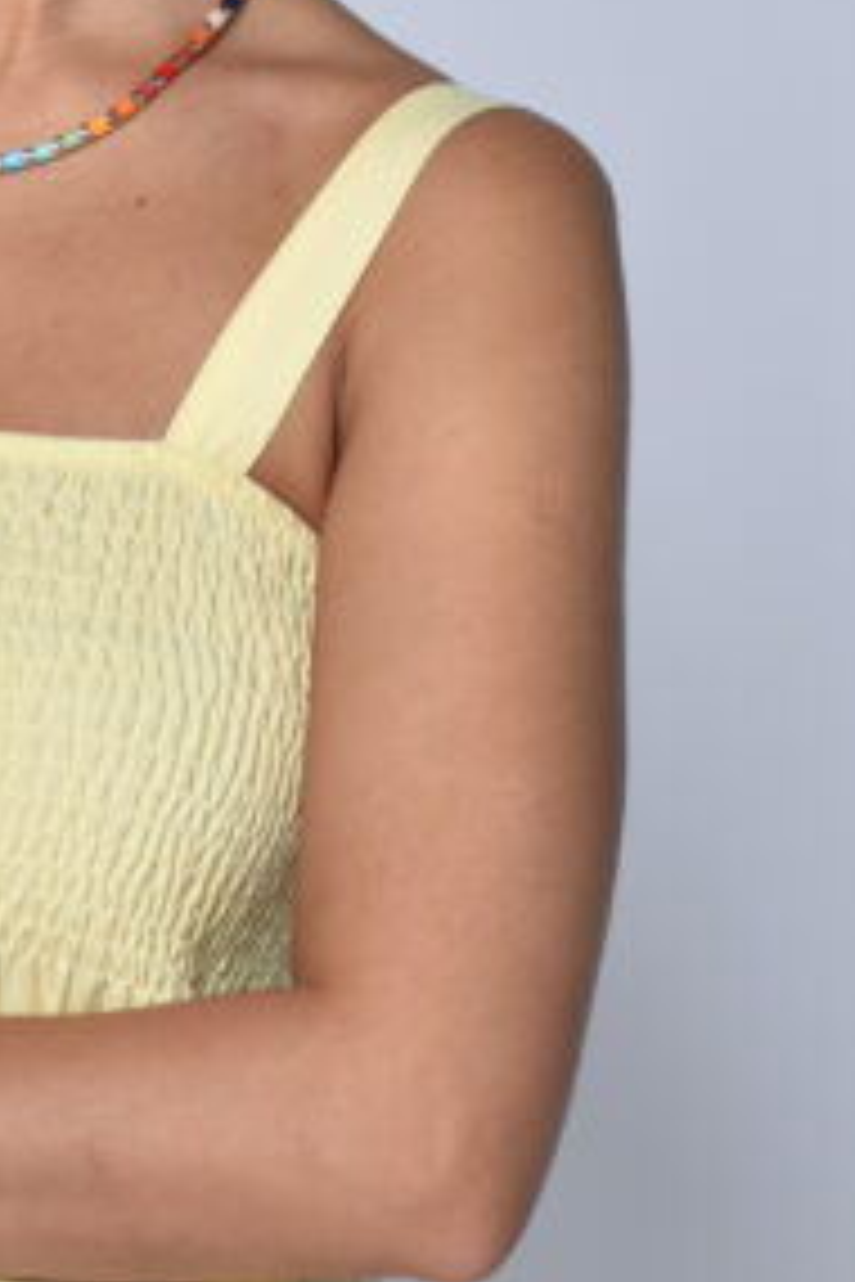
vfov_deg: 10.9
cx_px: -356
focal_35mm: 188
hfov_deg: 7.2
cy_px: 751
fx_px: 6689
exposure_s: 1/200
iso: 100
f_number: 4.5
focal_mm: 35
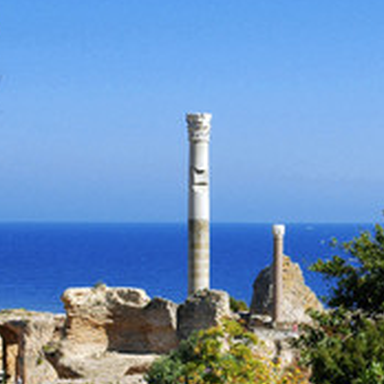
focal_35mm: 123
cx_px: 323
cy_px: 243
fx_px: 1544
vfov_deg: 14.2
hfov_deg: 14.1
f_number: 14
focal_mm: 40
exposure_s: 1/160
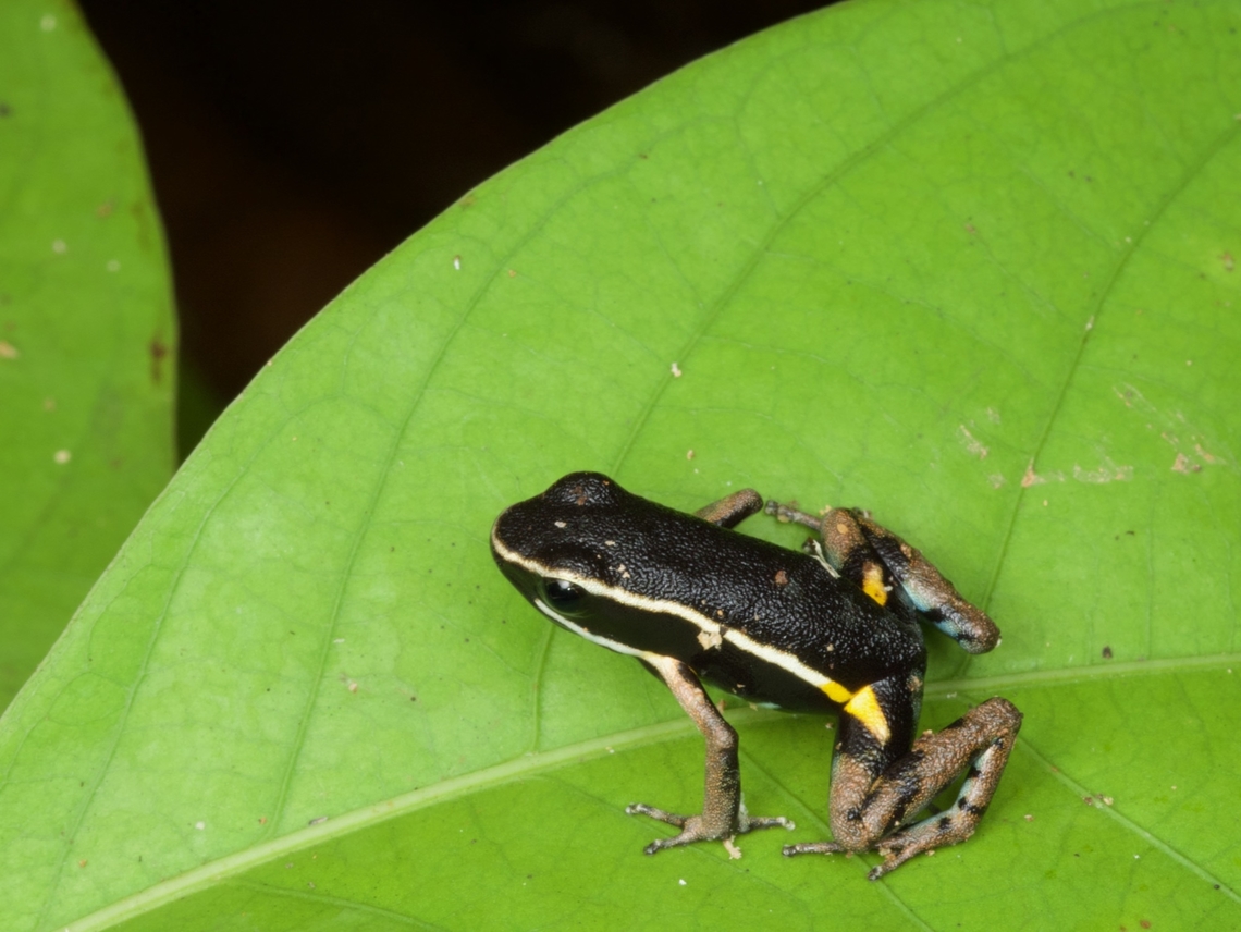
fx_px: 4304
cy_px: 466
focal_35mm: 120
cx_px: 620
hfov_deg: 16.4
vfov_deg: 12.4
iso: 800
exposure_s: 1/60
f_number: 16
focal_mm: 60
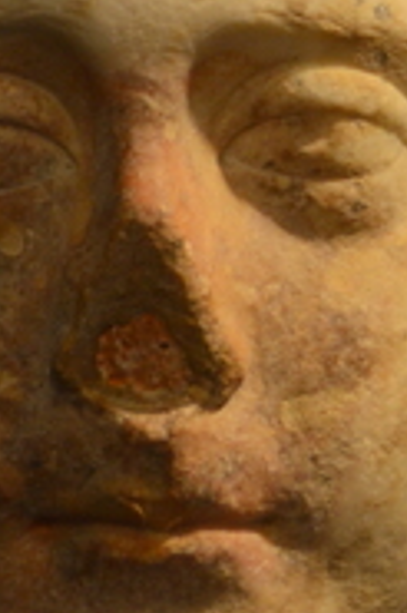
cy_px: 60
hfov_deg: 3.4
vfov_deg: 5.1
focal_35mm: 403
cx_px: 142
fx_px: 6843
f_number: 5
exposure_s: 1/10
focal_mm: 75
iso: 1000
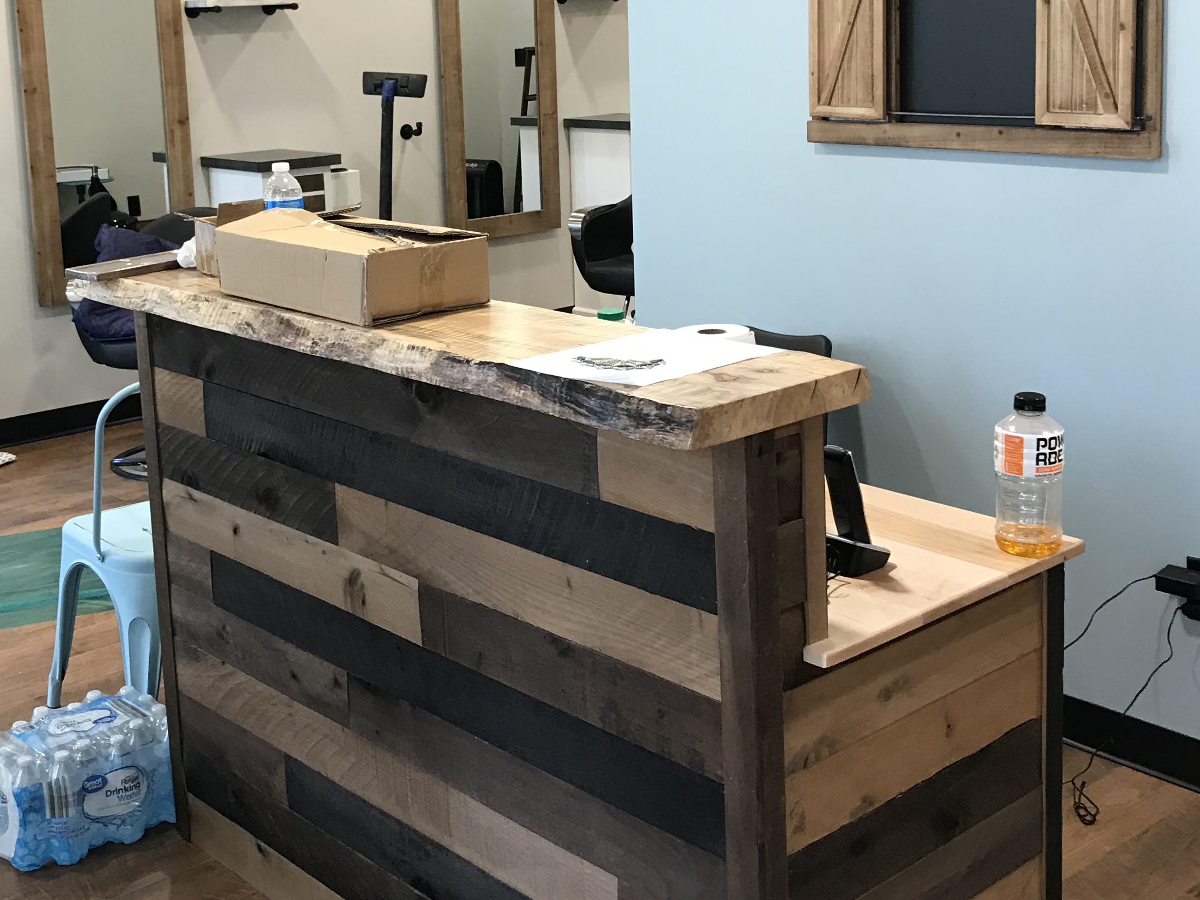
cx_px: 510
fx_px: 1629
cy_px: 239
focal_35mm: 47
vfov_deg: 30.4
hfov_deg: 40.3
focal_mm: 3.99
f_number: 1.8
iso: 40
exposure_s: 1/24
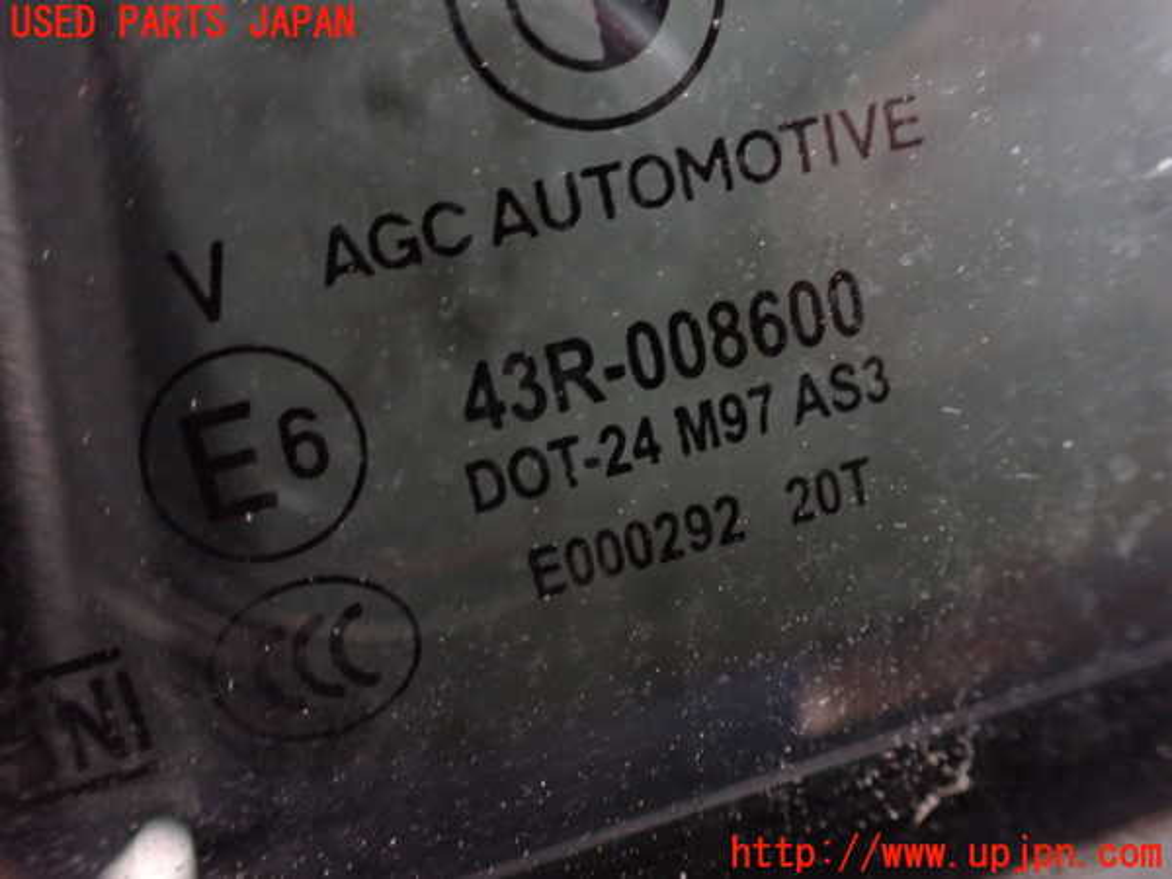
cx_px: 586
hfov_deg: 60.0
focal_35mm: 30
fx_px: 1016
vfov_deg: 46.8
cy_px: 440
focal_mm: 5.4
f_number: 2.3
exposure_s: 1/40
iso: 800
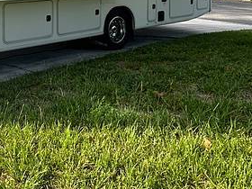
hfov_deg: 35.3
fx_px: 364
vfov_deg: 26.2
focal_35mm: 50
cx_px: 13
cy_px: -33
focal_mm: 2.22
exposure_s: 1/370
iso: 40
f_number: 2.2
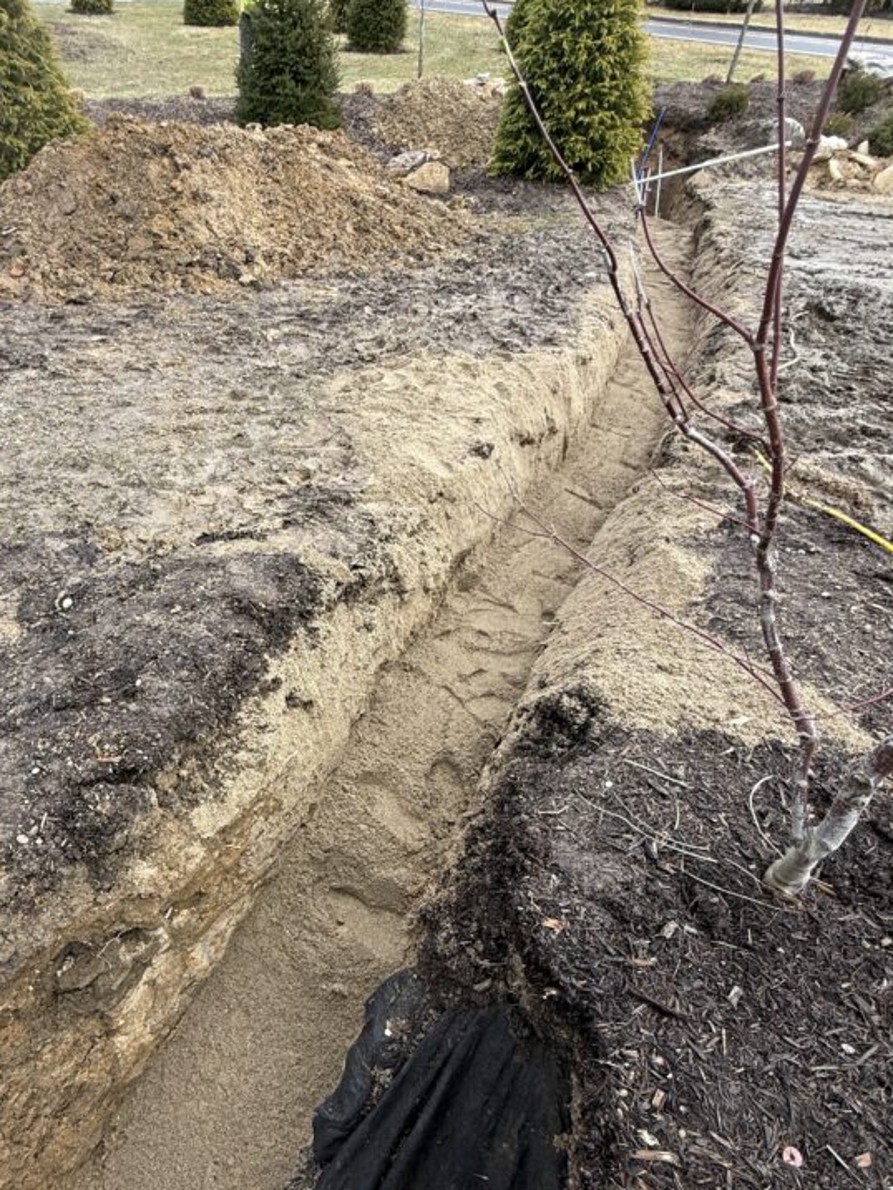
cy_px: 669
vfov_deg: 81.4
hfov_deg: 64.4
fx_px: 688
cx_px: 304
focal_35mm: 20
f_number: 2.2
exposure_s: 1/346
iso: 50
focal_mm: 2.22
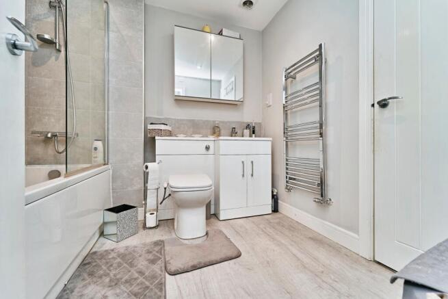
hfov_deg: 104.2
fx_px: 174
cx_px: 224
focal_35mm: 14
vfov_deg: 81.2
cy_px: 150
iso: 400
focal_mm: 14
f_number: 8
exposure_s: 1/40
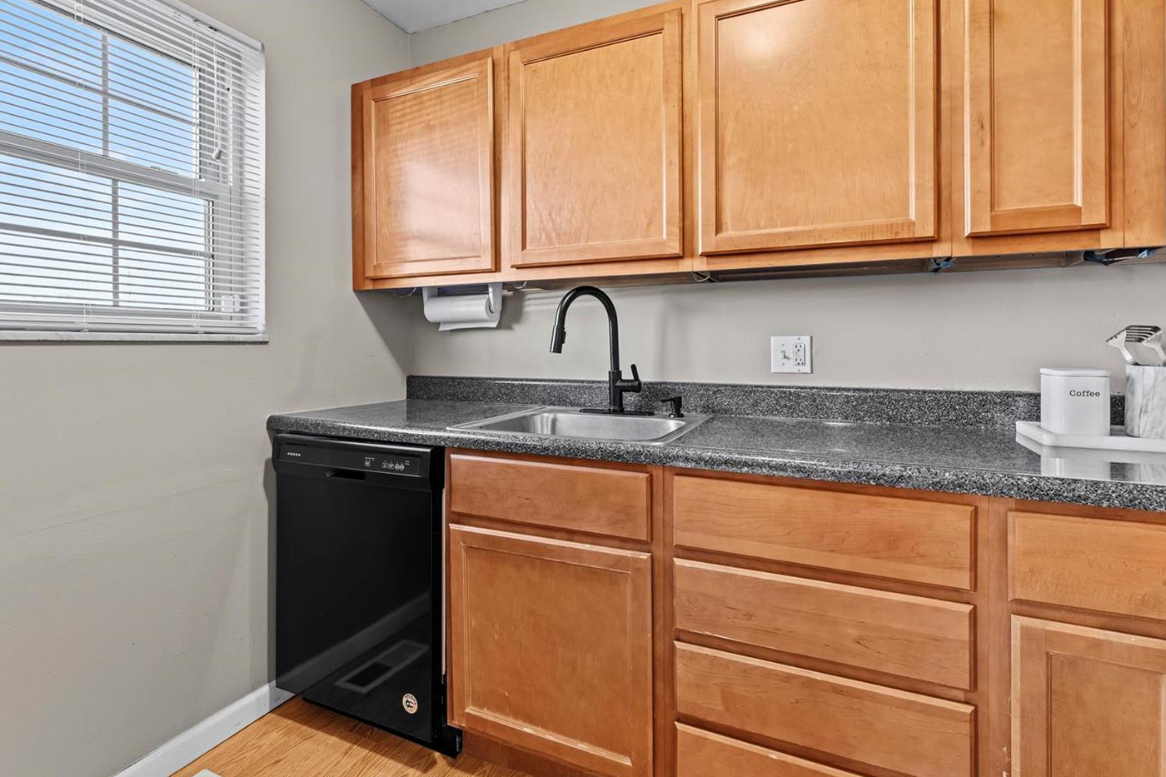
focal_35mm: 16
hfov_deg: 96.7
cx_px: 595
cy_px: 382
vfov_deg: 73.7
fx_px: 518
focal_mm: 14
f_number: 8
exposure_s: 2
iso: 100
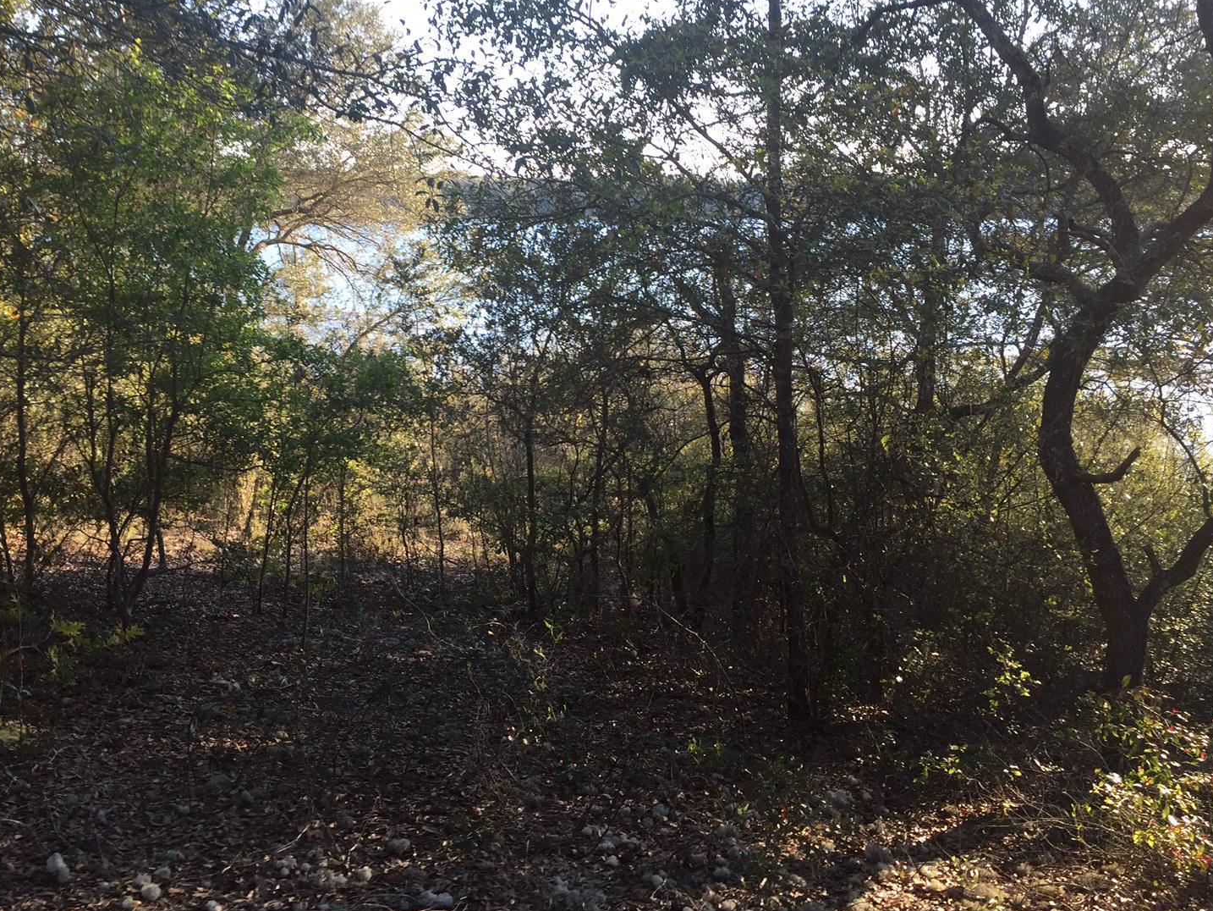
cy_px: 405
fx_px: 1157
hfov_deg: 55.2
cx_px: 535
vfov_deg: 42.9
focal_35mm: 33
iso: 32
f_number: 2.2
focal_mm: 4.15
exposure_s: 1/134
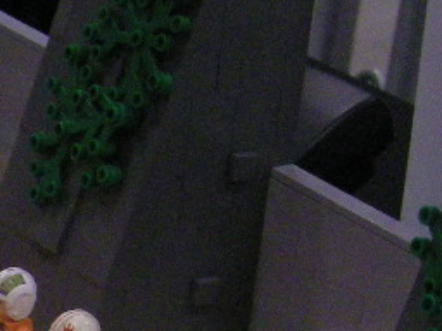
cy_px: 593
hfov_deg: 10.3
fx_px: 2298
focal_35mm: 180
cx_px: -390
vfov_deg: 8.0
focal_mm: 7.5
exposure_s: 1/42
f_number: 2.7
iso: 400
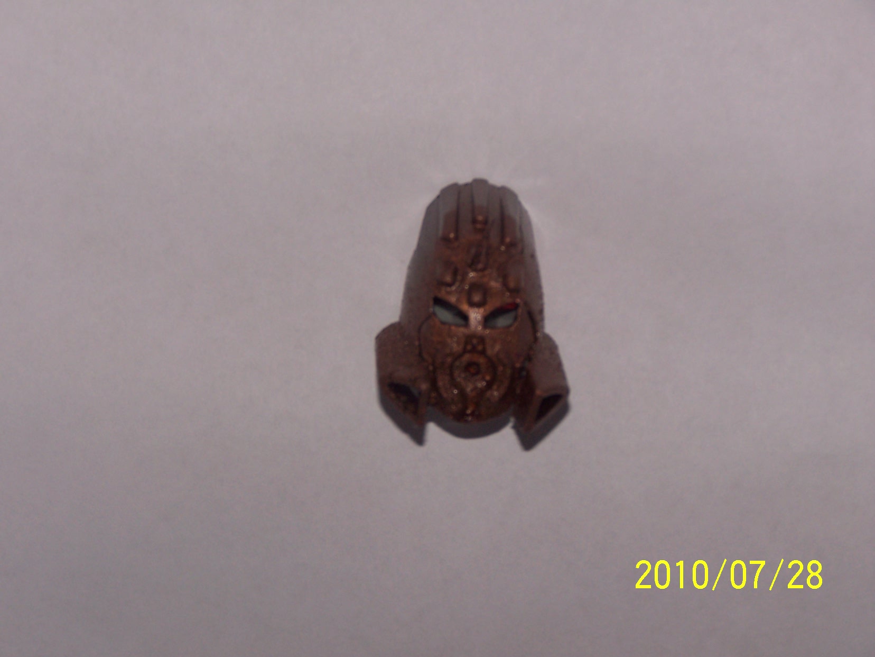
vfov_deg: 15.7
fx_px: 2376
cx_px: 438
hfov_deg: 20.9
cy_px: 328
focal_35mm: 94
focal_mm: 15.6
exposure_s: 1/90
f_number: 3.2
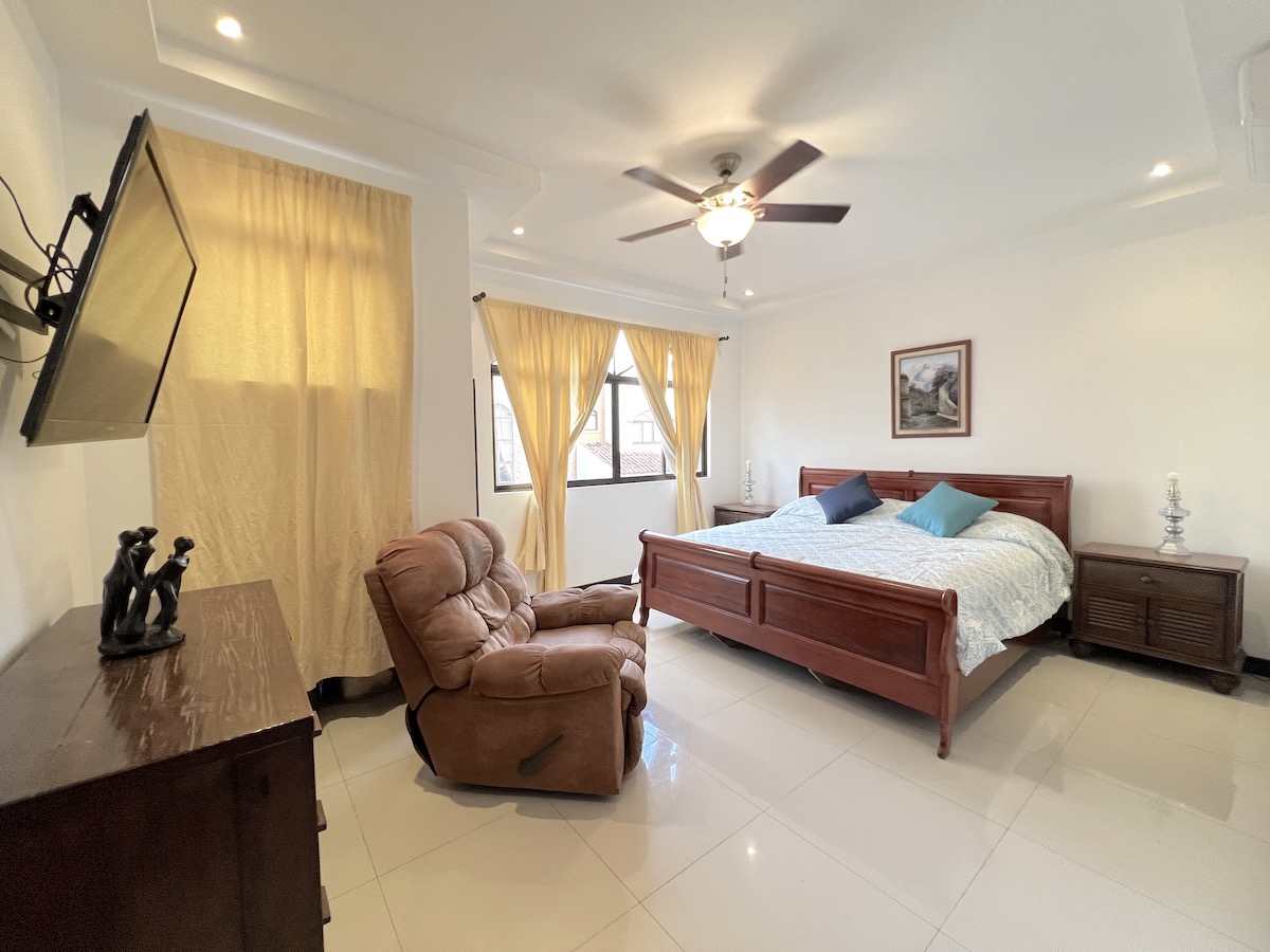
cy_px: 476
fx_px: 477
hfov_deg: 106.2
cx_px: 635
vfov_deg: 89.9
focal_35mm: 13
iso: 250
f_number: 1.8
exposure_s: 1/60
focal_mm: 1.57
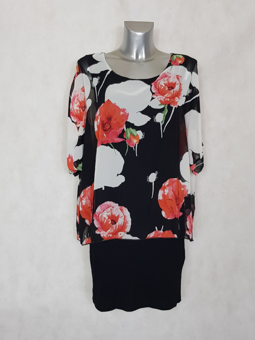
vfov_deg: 67.3
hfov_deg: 53.1
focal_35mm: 26
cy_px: 170
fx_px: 255
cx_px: 128
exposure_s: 1/50
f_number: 1.7
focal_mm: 4.2
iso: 100
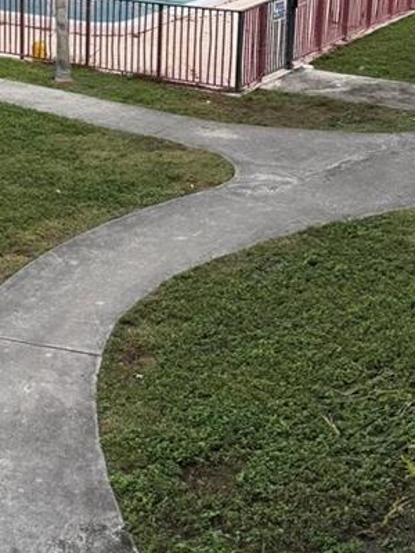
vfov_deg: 26.1
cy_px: 50
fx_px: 1151
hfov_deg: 19.5
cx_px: -53
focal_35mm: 72
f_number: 1.78
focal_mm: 6.76
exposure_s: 1/3759
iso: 80
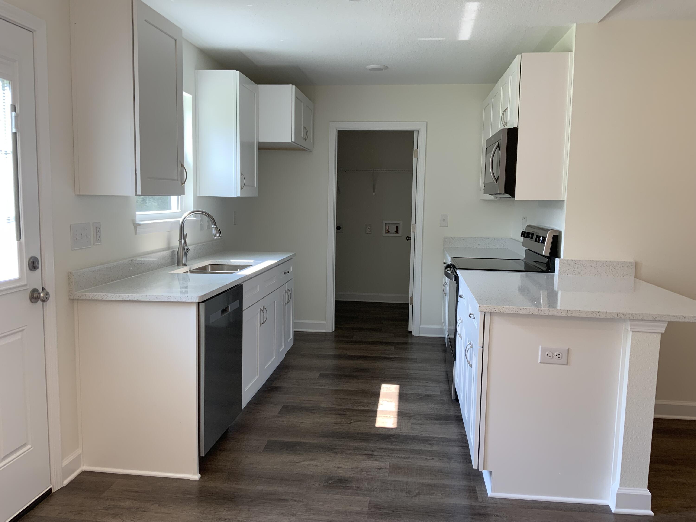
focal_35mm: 29
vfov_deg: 48.2
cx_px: 348
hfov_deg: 61.7
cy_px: 261
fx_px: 583
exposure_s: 1/120
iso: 25
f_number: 1.8
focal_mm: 3
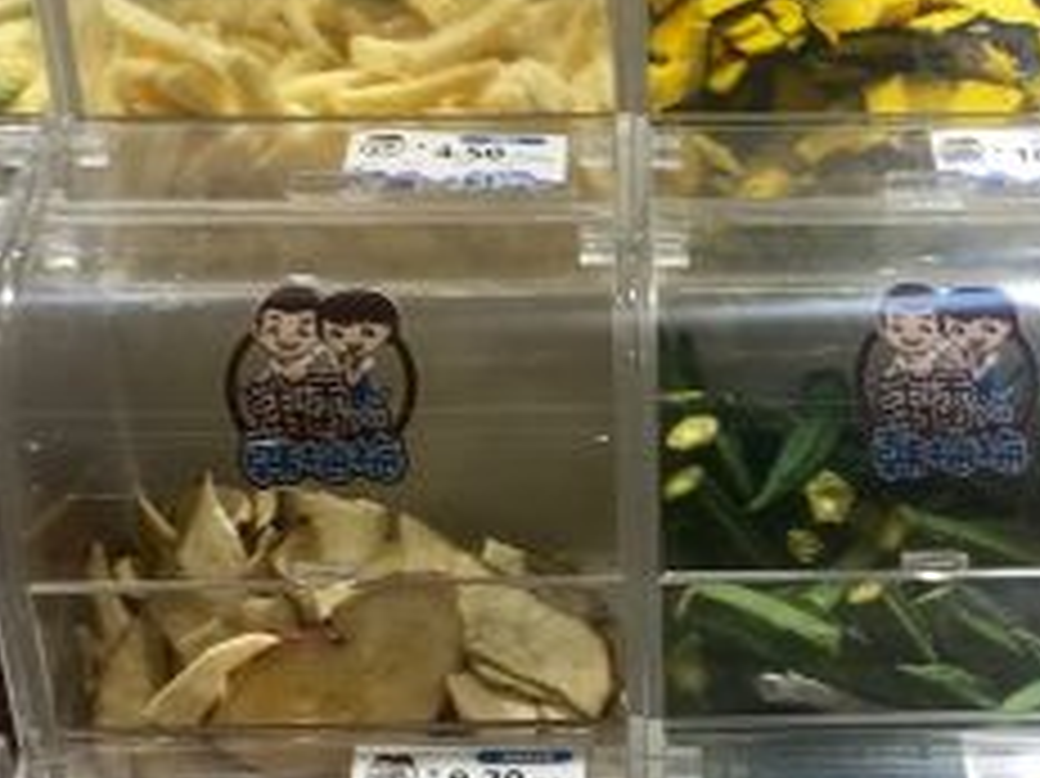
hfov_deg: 21.9
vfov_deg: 16.6
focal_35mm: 88
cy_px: 632
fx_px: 2642
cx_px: 851
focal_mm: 4.15
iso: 25
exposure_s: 1/100
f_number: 2.2
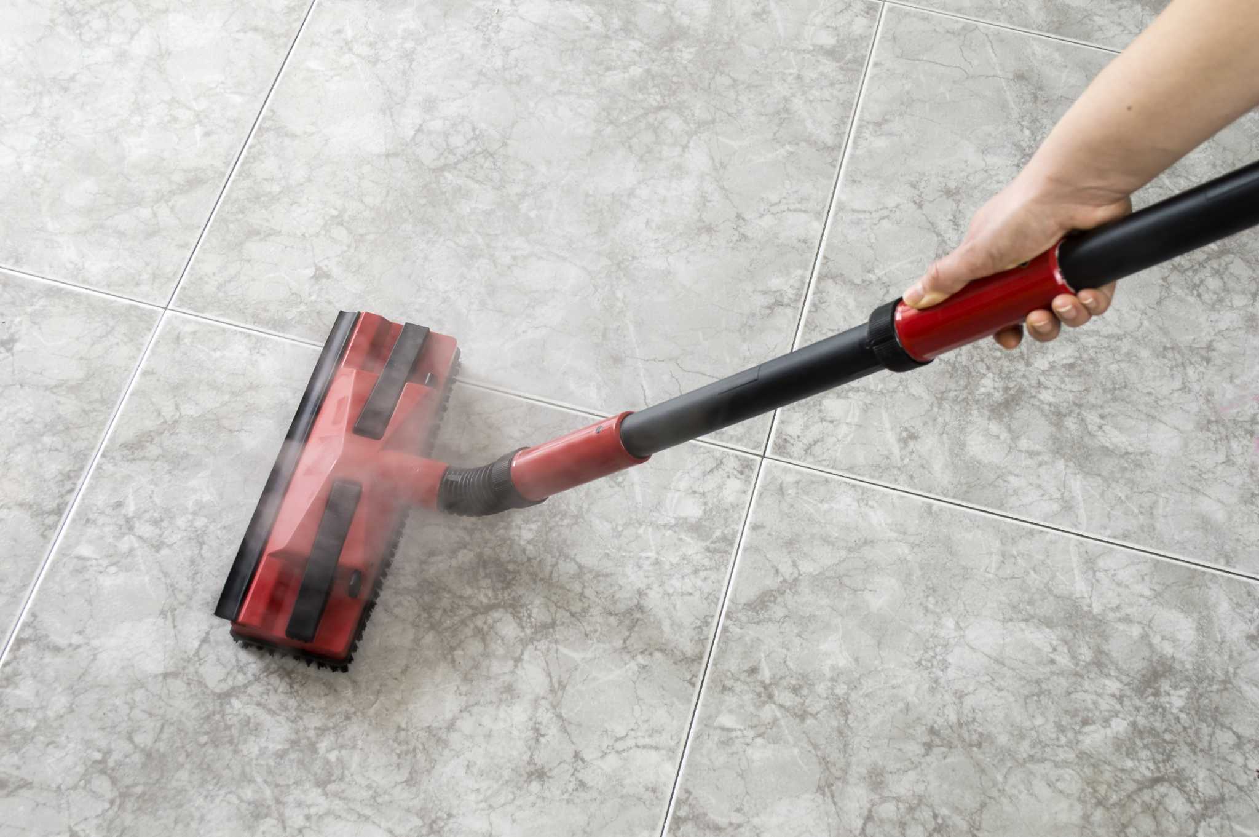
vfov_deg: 25.7
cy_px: 418
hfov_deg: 37.9
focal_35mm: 52
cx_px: 630
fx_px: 1834
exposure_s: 1/25
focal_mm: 35
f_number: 7.1
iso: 100
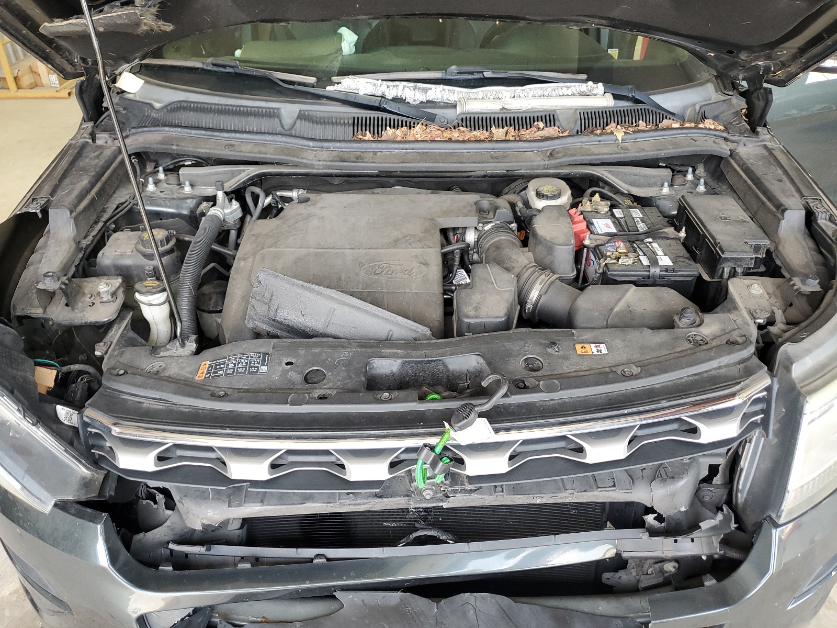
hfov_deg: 67.3
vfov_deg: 53.1
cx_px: 418
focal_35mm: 26
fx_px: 629
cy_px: 314
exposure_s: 1/120
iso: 84
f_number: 1.5
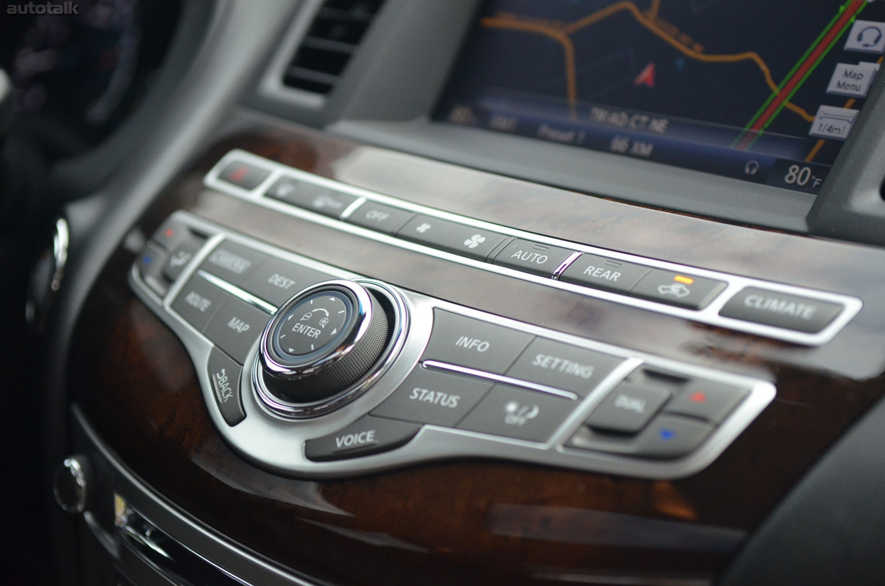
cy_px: 293
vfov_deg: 20.5
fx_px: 1619
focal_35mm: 66
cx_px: 442
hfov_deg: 30.6
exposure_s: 1/500
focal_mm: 44
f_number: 2.8
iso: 1400
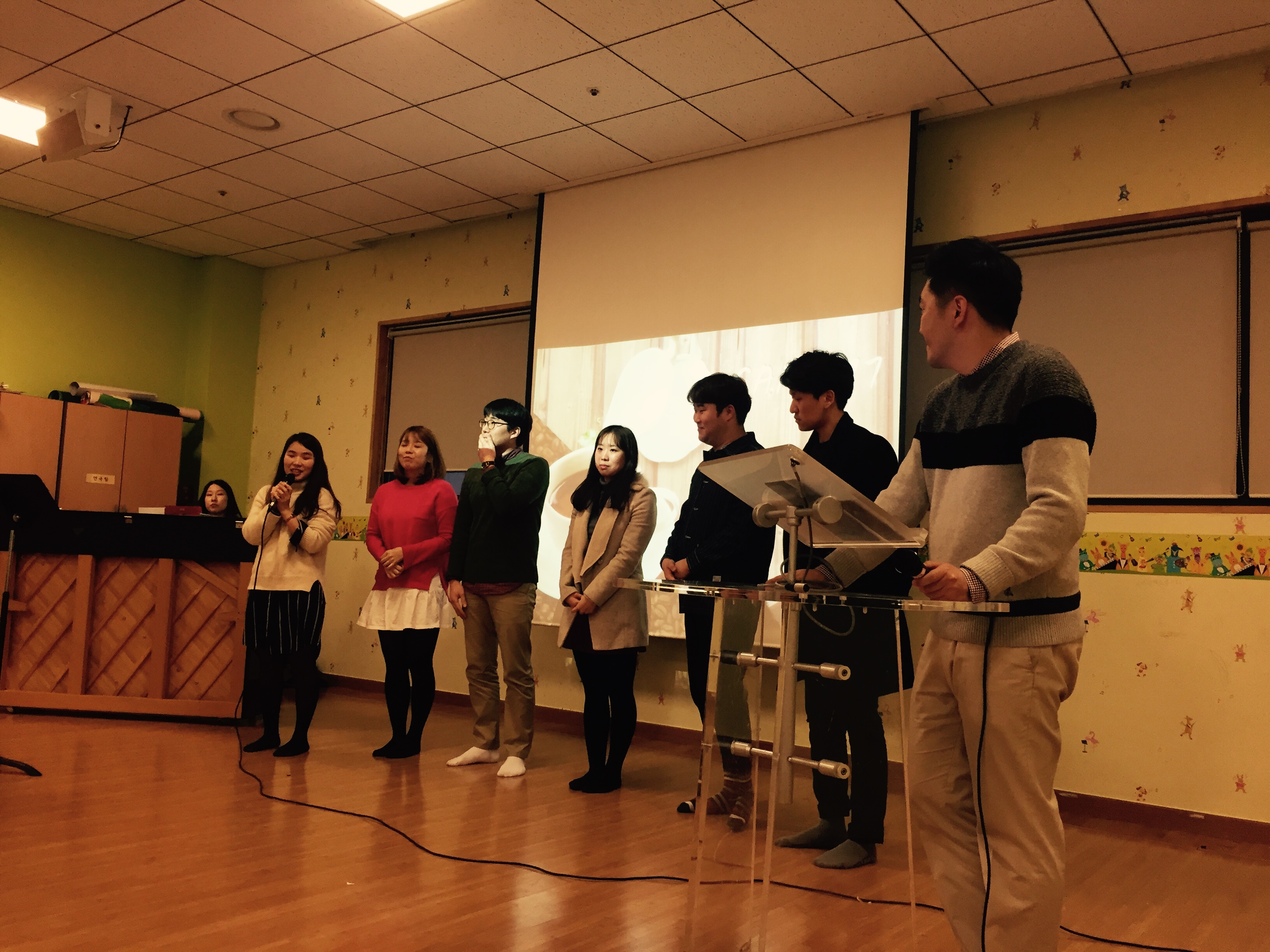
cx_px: 635
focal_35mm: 29
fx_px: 1064
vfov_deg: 48.2
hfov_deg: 61.7
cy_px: 476
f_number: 2.2
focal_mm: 4.15
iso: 80
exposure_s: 1/30
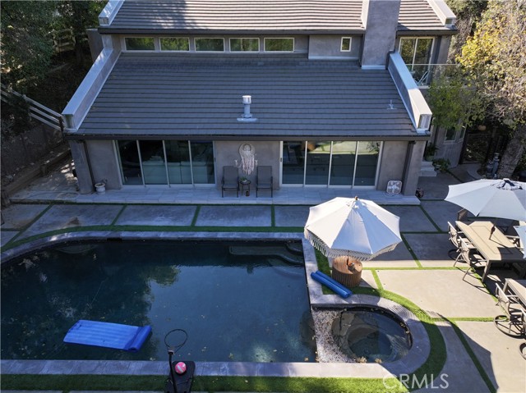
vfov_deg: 56.8
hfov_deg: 71.6
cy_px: 196
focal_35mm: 24
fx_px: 364
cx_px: 263
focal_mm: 12.29
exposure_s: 1/20
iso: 100
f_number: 2.8
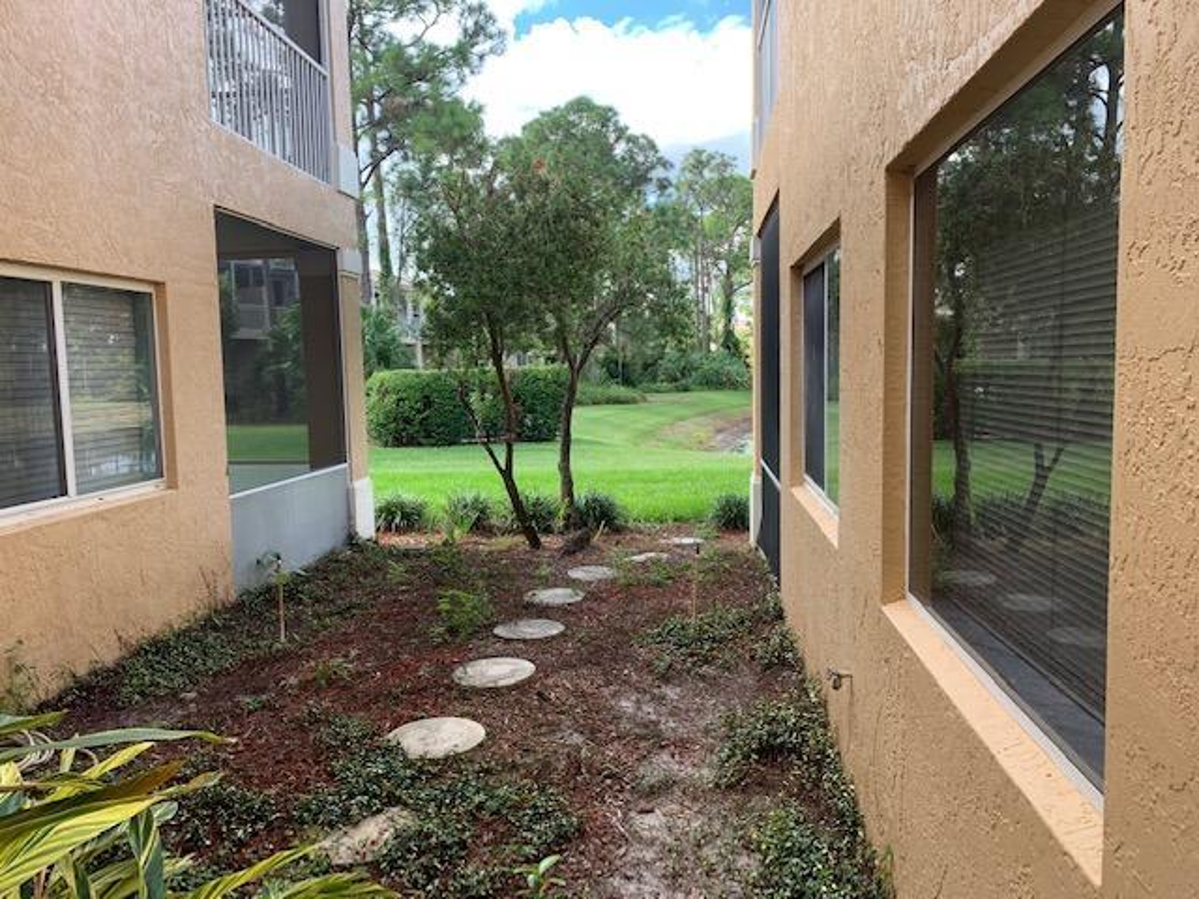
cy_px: 450
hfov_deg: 67.3
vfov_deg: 53.1
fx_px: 901
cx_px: 600
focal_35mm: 26
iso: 25
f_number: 1.8
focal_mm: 4.25
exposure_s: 1/205
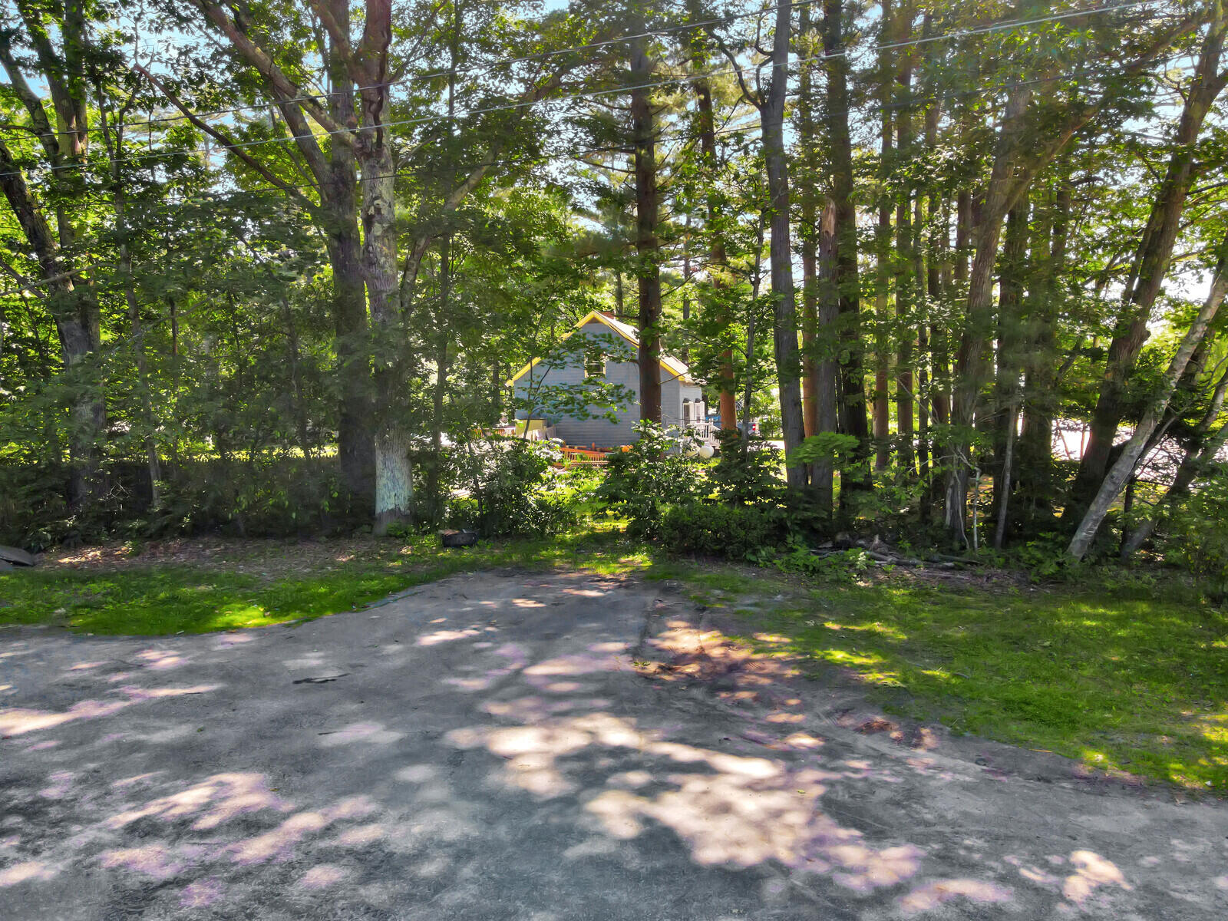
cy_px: 460
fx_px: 851
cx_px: 614
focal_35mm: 24
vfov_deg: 56.8
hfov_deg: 71.6
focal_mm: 4.5
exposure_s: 1/240
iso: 200
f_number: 2.8
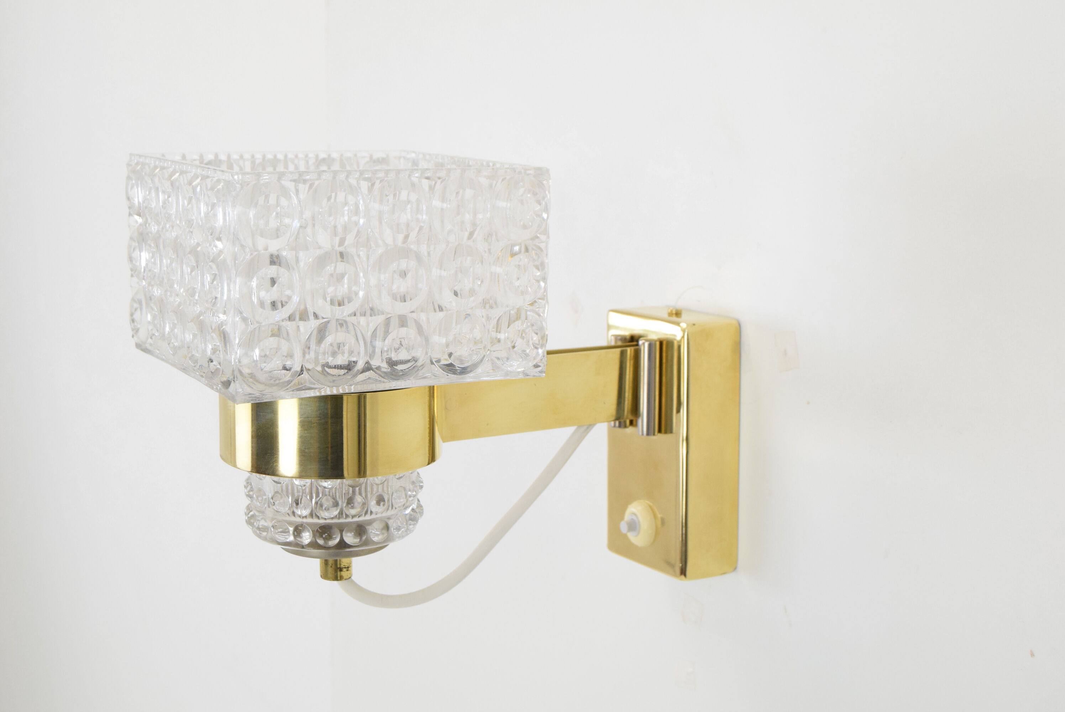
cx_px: 532
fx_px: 1554
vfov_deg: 25.8
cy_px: 356
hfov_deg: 37.8
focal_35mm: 52
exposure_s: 1/250
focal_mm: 35
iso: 1600
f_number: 8
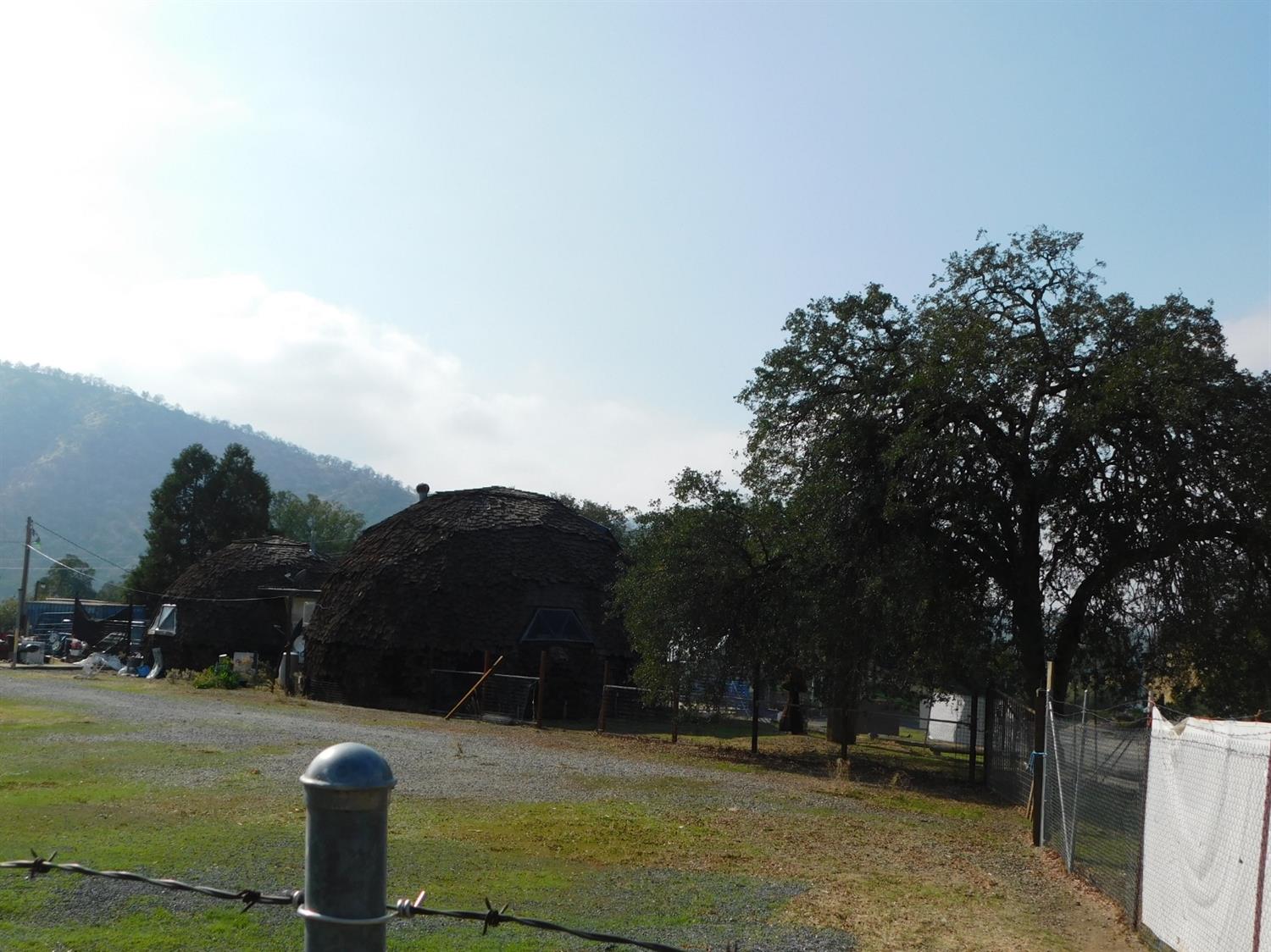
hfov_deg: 51.4
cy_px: 476
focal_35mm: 36
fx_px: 1321
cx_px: 636
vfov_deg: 39.6
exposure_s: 1/500
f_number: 7
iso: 125
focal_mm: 6.3
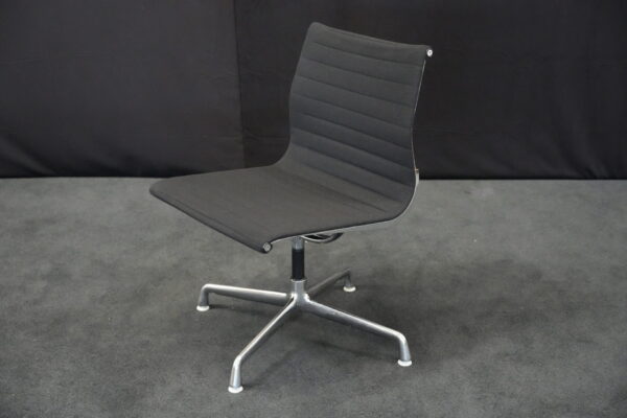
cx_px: 314
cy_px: 209
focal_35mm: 51
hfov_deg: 38.9
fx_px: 888
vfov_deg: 26.5
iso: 12800
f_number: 4
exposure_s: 1/160
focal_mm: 51
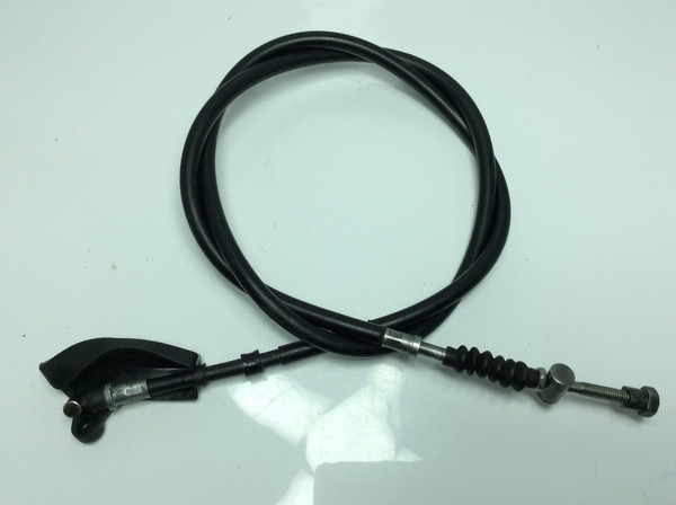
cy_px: 252
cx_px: 338
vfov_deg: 44.0
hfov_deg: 56.9
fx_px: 624
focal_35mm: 32
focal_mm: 3.3
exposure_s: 1/539
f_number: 2.4
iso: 32
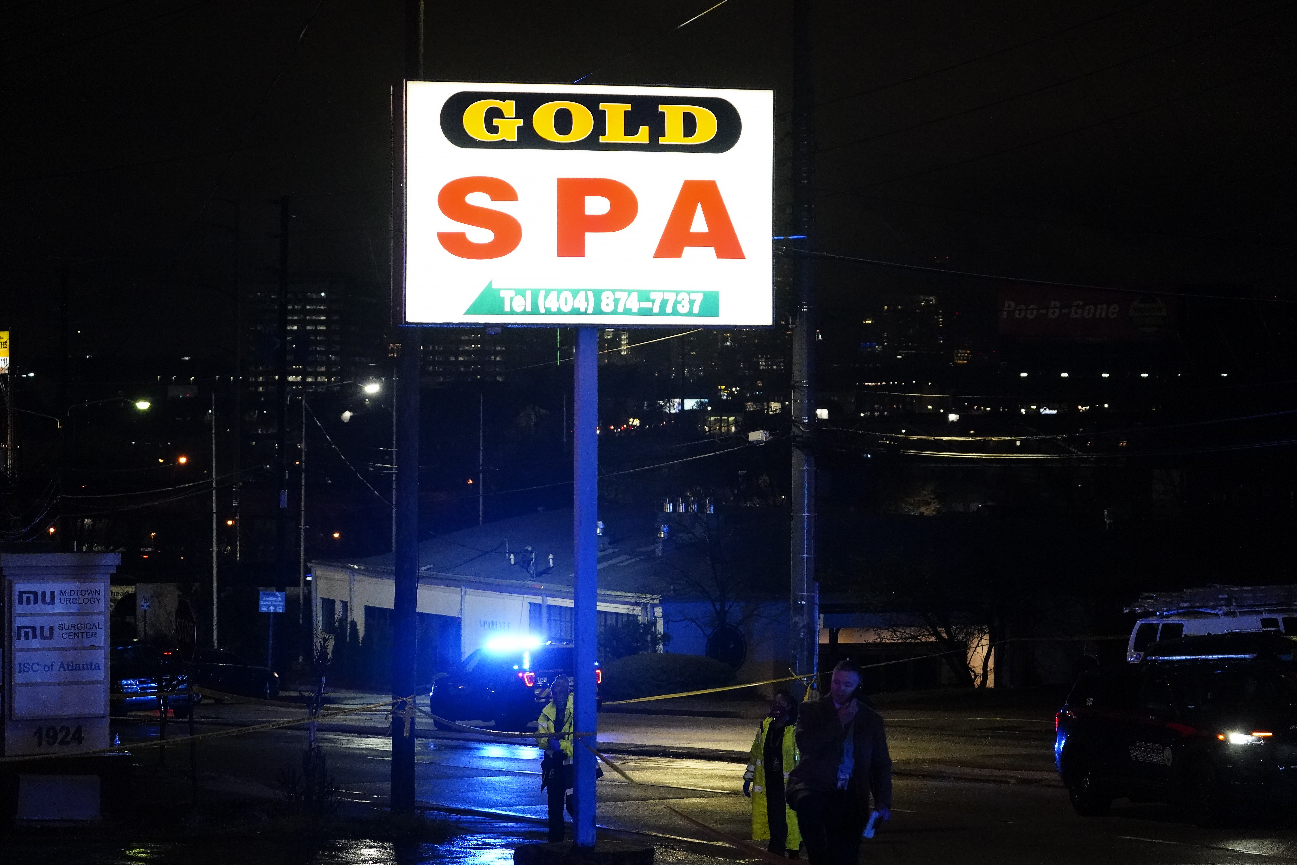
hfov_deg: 20.0
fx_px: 3675
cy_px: 436
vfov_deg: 13.4
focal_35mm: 102
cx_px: 656
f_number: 5.6
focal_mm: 100
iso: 12800
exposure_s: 1/200
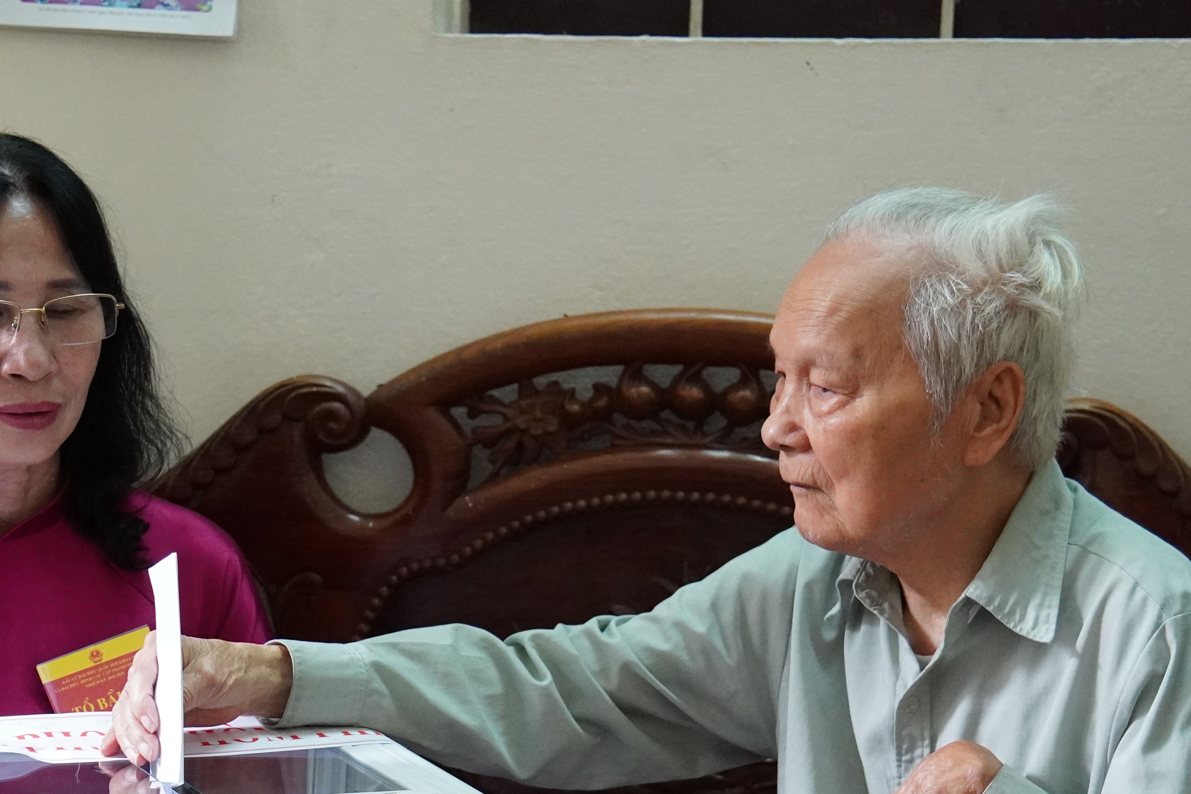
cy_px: 680
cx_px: 489
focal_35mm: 86
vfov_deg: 15.8
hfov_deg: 23.6
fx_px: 2841
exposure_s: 1/250
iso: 4000
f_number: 2.8
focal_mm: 33
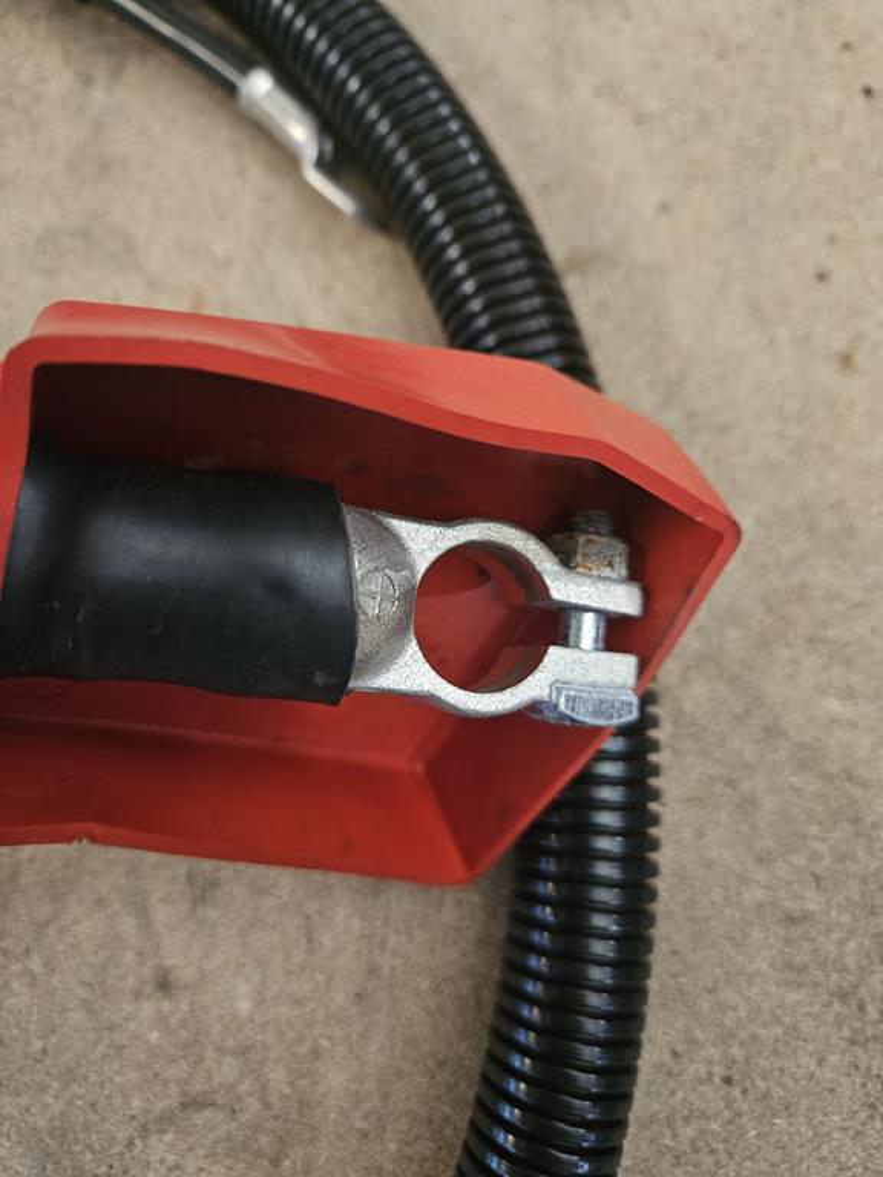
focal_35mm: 23
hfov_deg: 58.9
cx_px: 442
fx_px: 782
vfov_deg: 73.9
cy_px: 588
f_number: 1.8
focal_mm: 5.4
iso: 800
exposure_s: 1/25
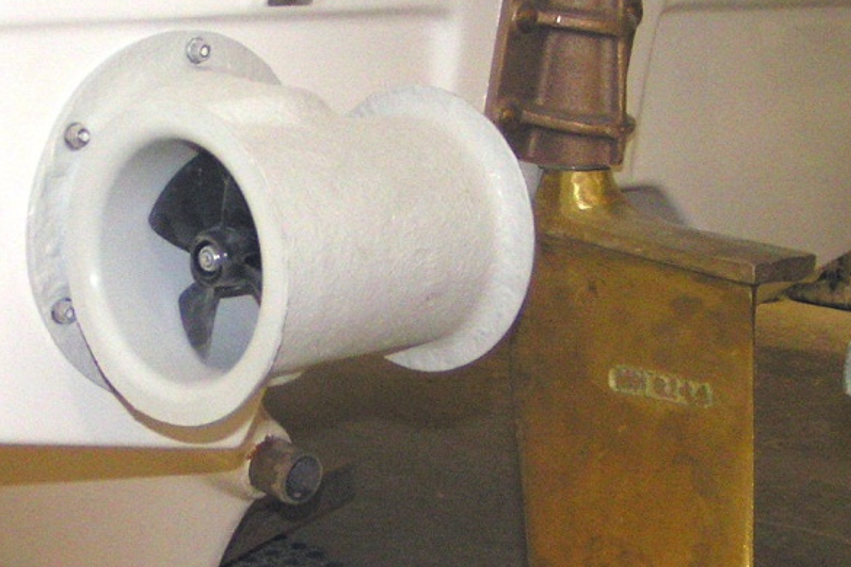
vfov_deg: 25.0
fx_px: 1276
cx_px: 317
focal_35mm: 54
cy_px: 227
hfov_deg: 36.7
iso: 200
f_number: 2.8
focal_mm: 5.8
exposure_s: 1/40
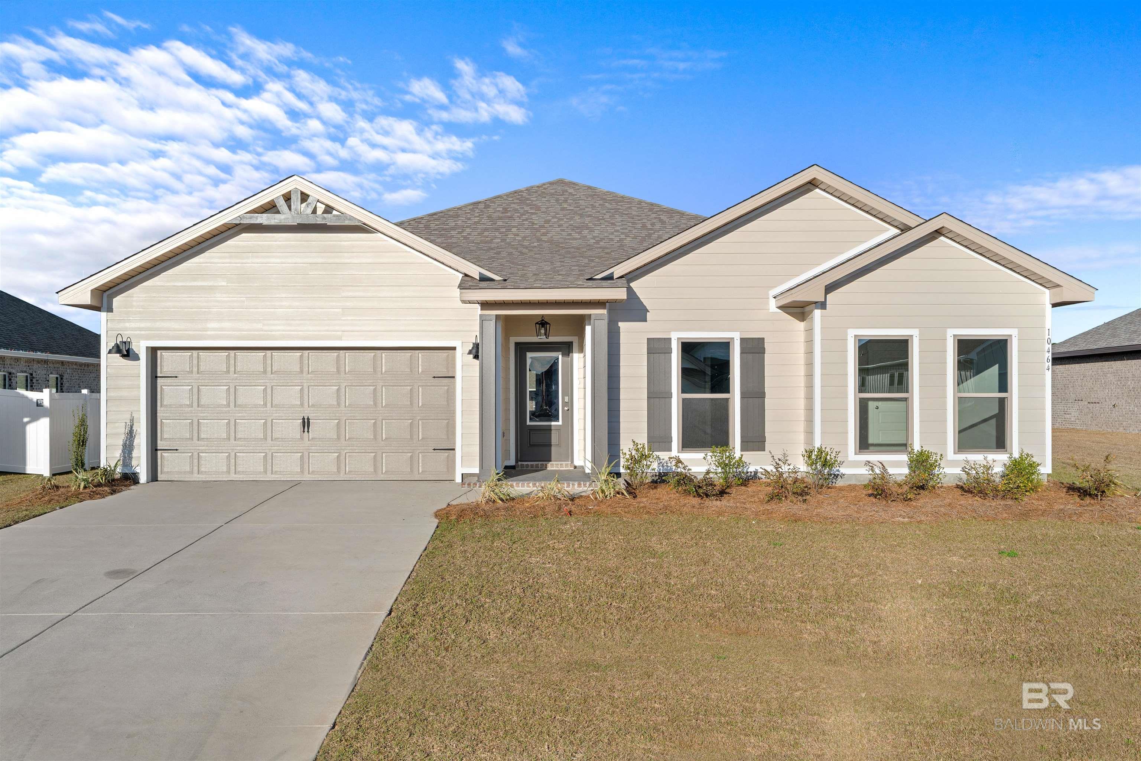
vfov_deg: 46.4
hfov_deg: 65.5
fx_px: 887
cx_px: 570
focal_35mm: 28
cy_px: 380
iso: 250
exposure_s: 1/250
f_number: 8
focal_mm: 28
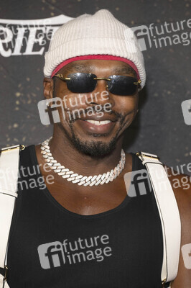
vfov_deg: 17.1
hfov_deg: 11.4
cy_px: 144
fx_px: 957
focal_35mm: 120
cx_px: 96
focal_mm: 120
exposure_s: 1/200
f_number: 5.6
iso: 800
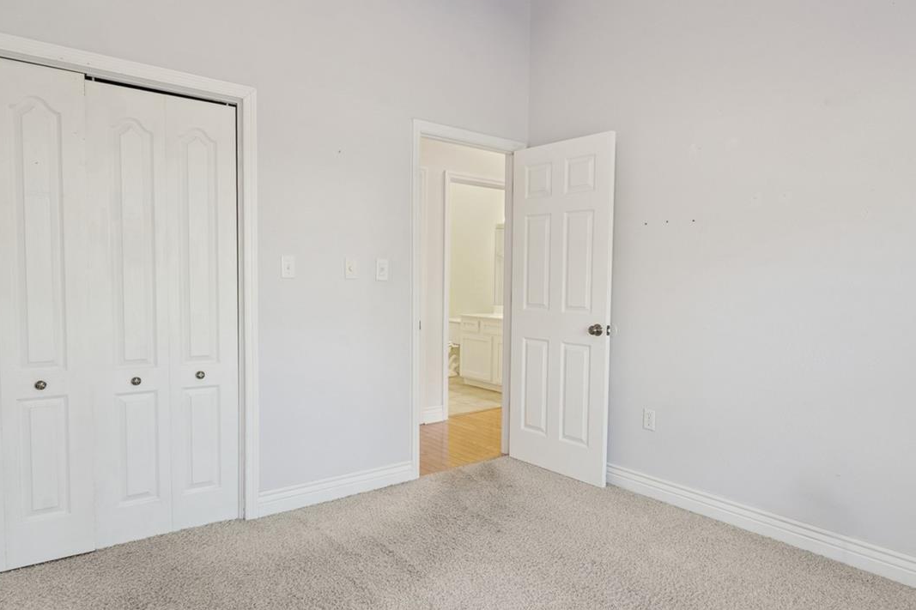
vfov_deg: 57.0
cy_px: 444
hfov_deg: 81.2
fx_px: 534
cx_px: 470
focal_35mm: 21
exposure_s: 1/25
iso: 400
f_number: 9
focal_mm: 14
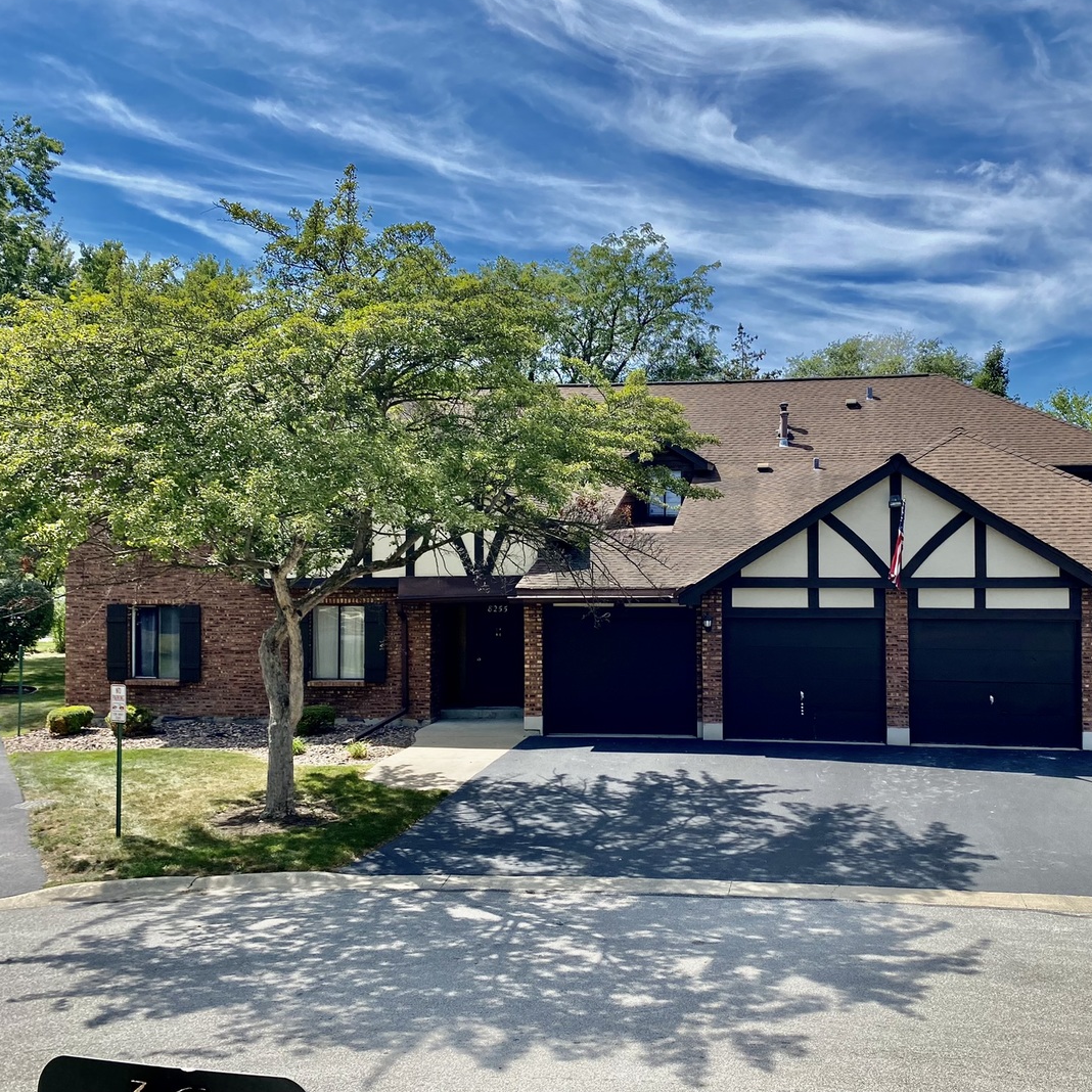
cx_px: 686
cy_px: 541
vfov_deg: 52.5
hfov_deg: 52.0
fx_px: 1106
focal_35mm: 31
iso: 32
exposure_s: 1/2817
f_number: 1.8
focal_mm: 4.25
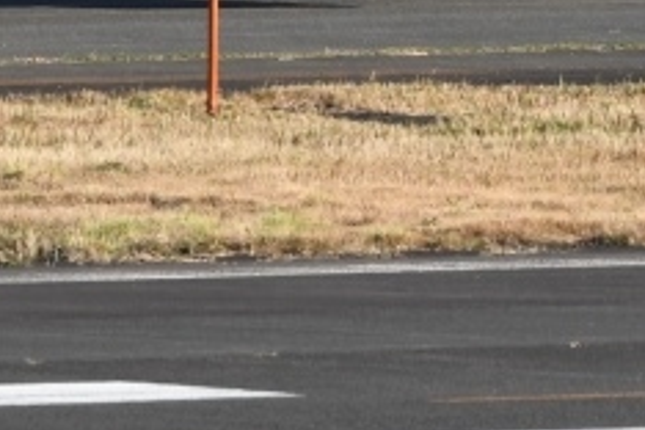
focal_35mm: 1643
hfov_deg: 1.3
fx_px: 29435
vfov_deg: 0.8
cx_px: -367
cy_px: -252
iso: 400
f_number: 8
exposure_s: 1/800
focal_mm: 250
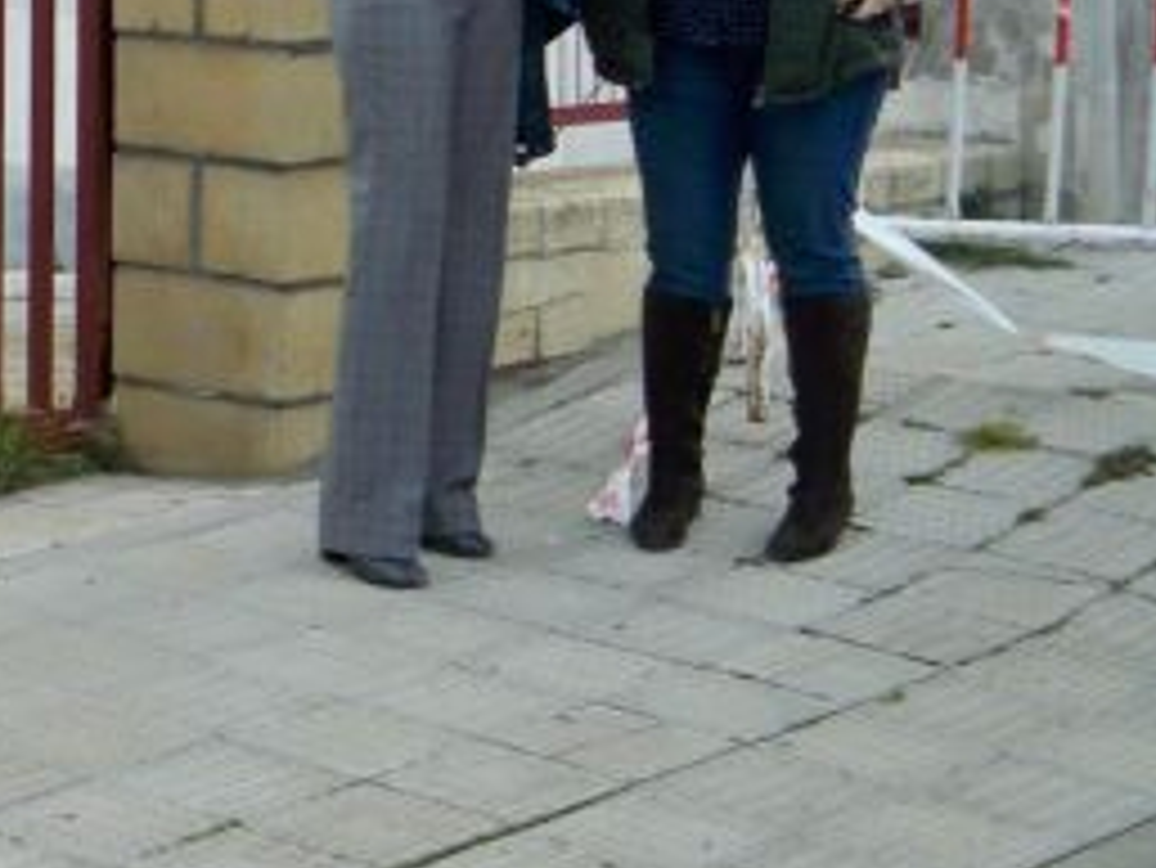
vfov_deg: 12.3
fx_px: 3842
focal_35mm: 115
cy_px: -405
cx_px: -459
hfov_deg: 16.0
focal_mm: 7.9
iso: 100
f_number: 3.1
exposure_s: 1/400
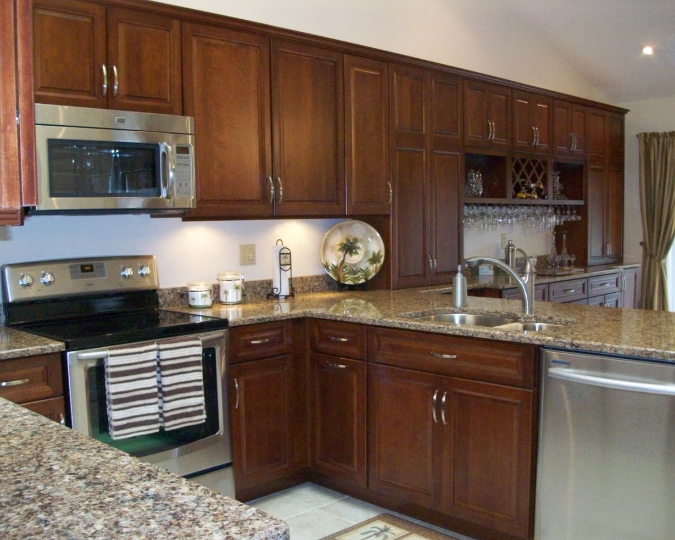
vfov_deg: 41.1
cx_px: 333
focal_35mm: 36
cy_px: 271
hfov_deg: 50.3
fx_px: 719
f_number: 2.8
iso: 320
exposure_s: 1/60
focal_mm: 5.7
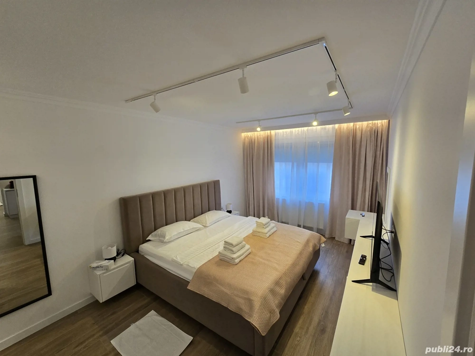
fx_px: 178
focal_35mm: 13
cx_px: 238
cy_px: 178
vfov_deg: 89.9
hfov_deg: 106.2
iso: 100
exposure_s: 1/100
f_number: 2.2
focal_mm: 2.2
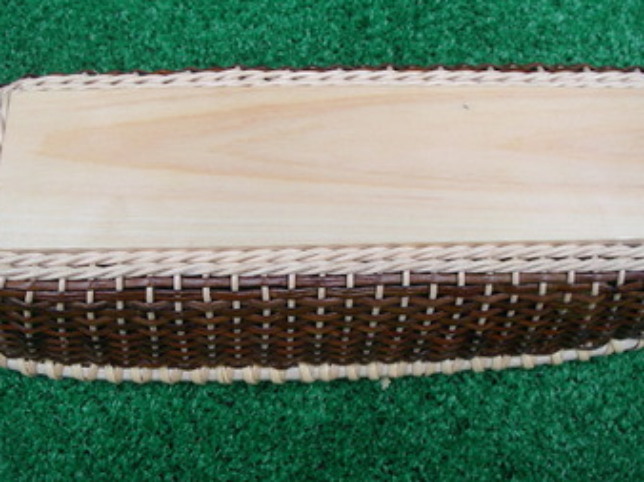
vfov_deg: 32.1
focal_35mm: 45
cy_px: 217
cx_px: 309
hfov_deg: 42.1
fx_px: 837
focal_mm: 5.8
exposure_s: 1/125
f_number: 4.8
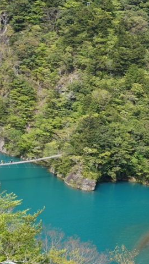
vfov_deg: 21.8
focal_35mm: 97
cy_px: 78
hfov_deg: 12.4
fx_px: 682
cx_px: 102
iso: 100
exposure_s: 1/80
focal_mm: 29
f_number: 10
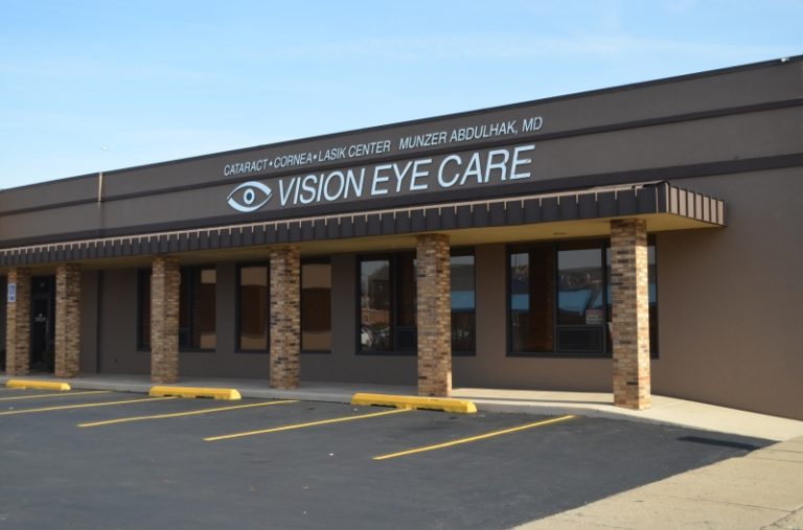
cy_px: 265
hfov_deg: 46.5
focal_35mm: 42
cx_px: 402
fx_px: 934
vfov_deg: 31.7
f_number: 5
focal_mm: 28
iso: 400
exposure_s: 1/1250
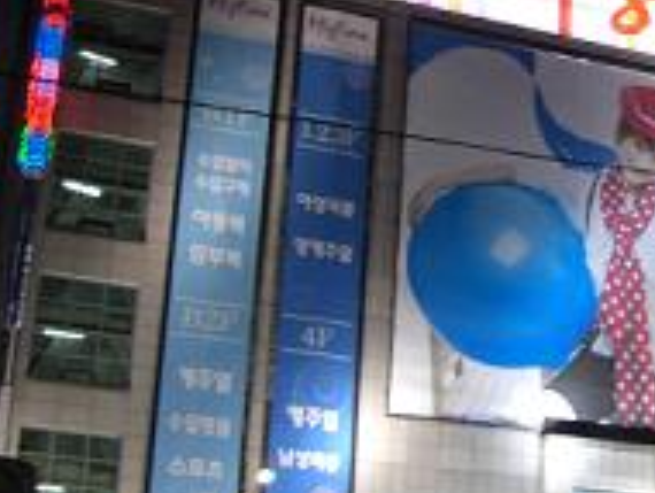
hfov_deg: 21.8
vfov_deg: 17.2
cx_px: 681
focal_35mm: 86
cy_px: 219
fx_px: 1629
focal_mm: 7.9
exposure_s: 1/50
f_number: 2.8
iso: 200
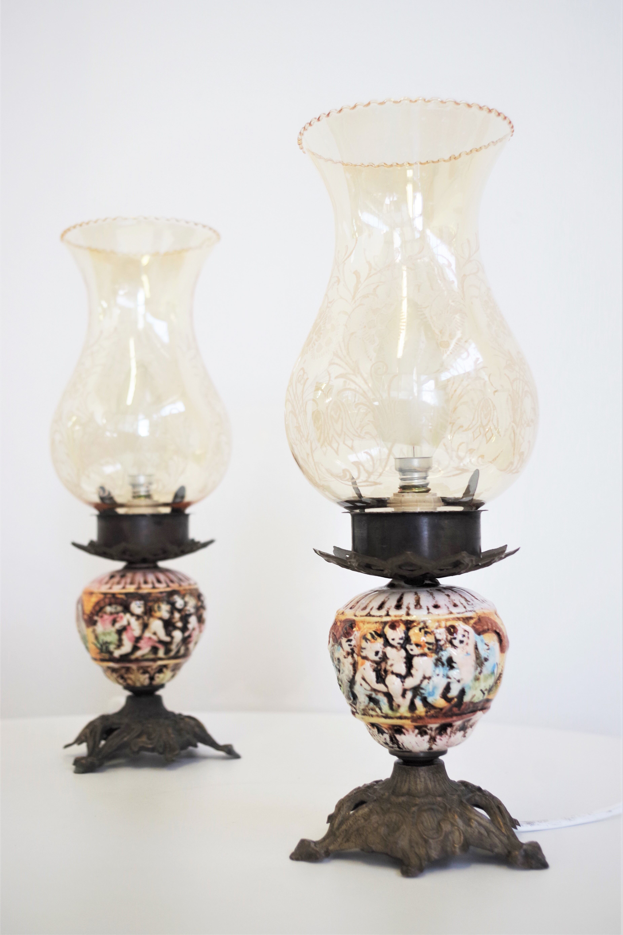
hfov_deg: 31.9
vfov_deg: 46.4
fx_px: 1090
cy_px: 468
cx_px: 312
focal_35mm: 42
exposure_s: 1/60
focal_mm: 28.13
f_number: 4
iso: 200
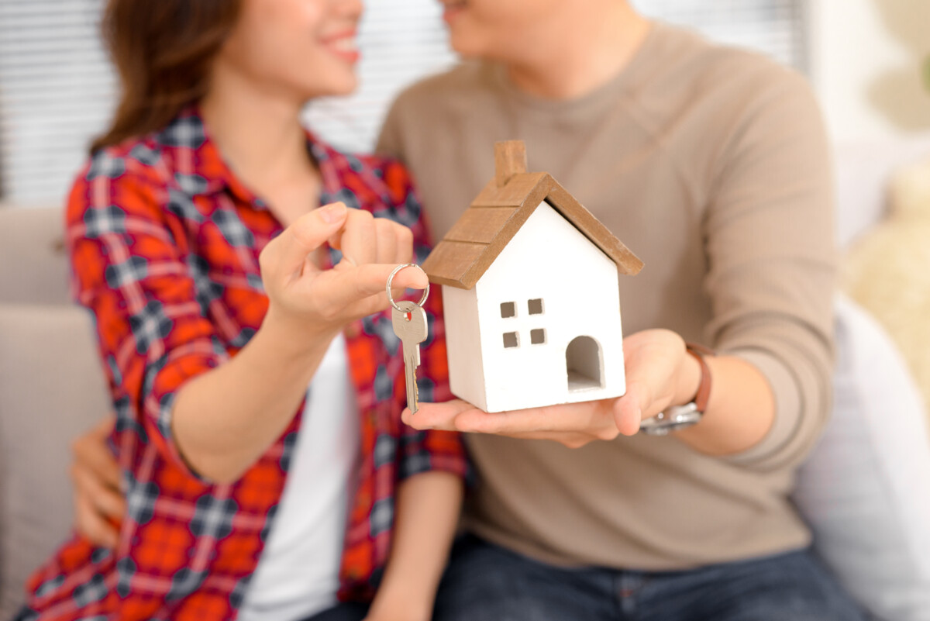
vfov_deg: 27.0
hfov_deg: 39.6
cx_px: 465
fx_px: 1292
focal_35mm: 50
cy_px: 310
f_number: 3.5
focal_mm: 50
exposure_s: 1/125
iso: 400
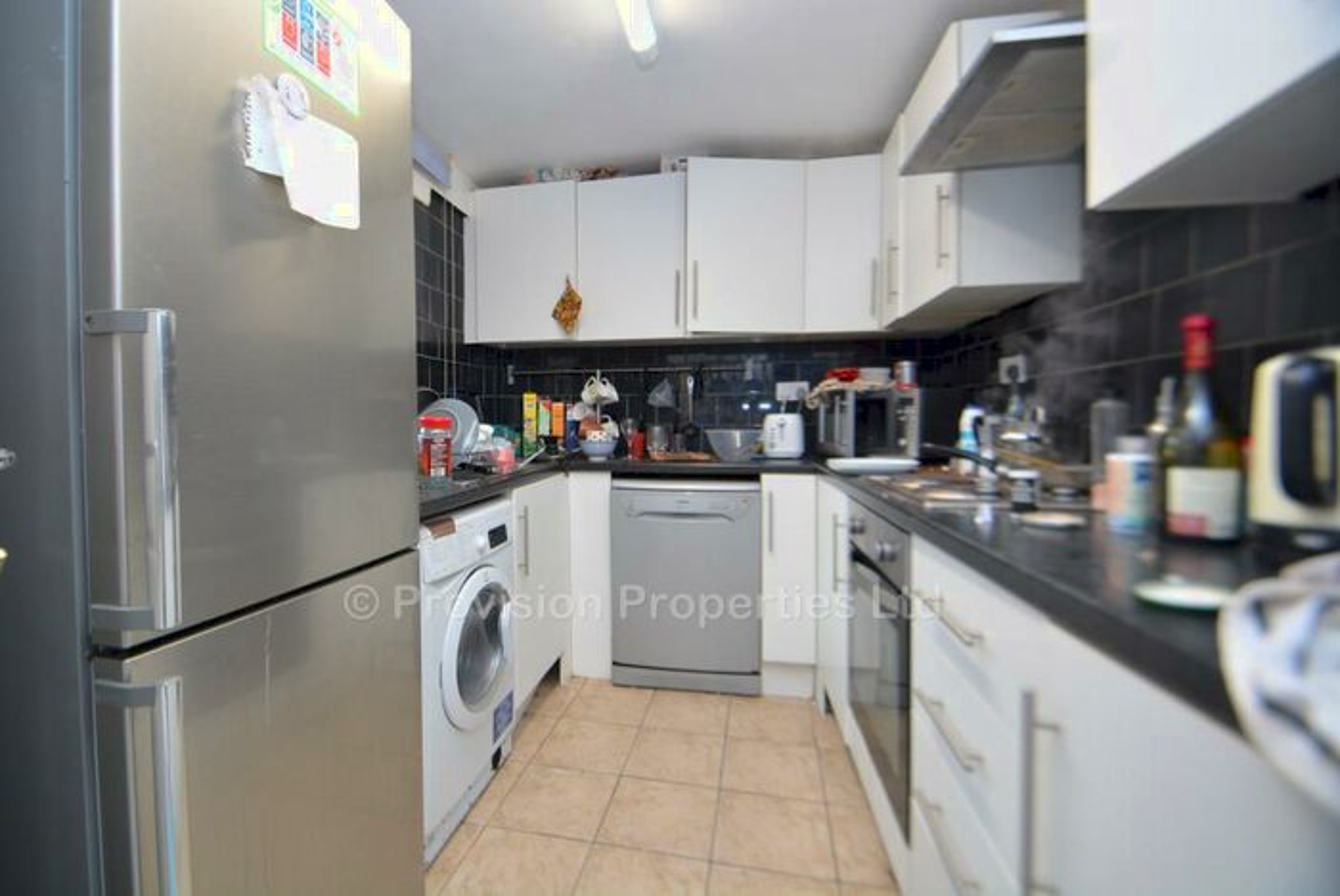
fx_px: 559
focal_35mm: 15
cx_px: 670
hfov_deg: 100.3
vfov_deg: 77.4
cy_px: 448
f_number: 4
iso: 400
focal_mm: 10
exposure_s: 1/60
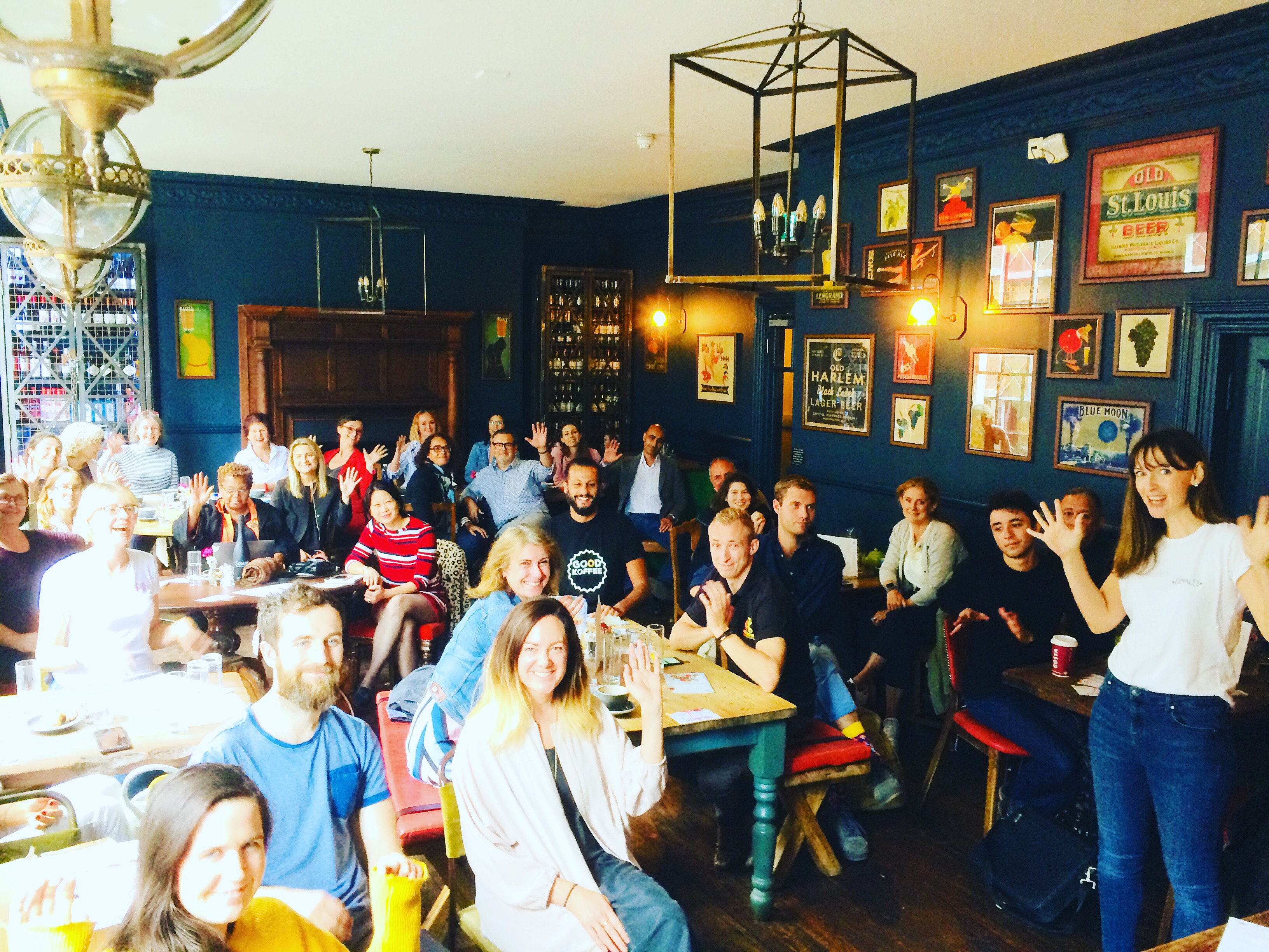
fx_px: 1063
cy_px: 476
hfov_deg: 61.7
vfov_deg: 48.2
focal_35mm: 29
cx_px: 634
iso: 160
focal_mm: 4.15
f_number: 2.2
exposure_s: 1/33
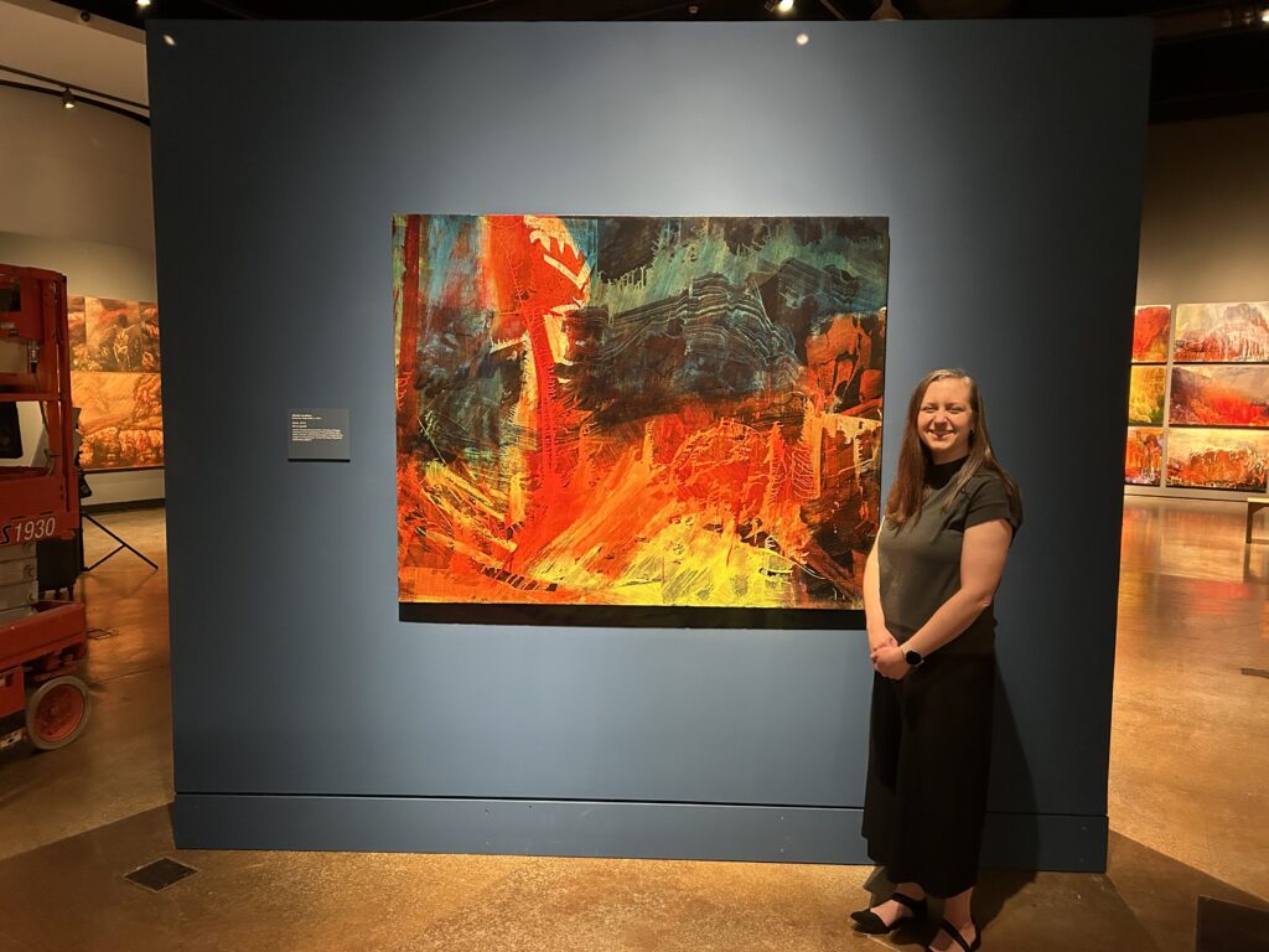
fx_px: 953
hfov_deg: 67.3
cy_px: 476
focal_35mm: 26
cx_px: 634
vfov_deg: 53.1
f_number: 1.5
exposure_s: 1/40
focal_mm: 5.7
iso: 500
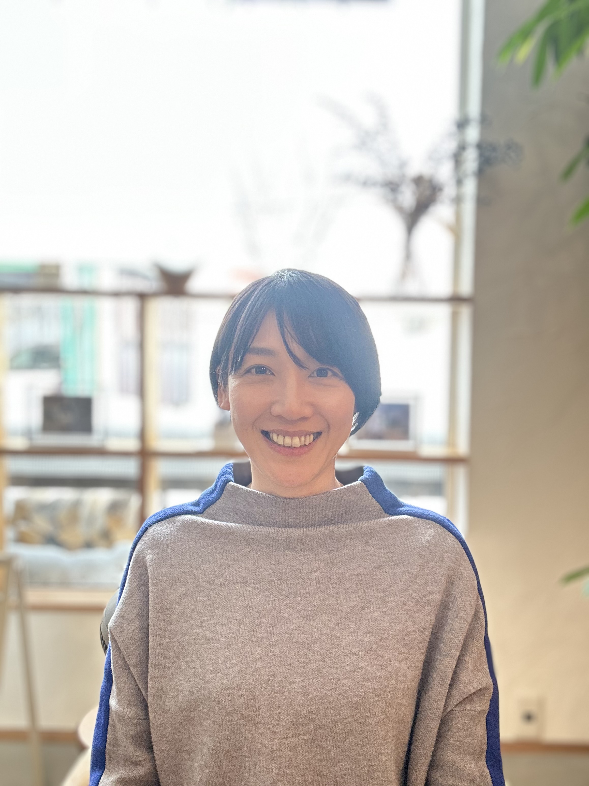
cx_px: 294
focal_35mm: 30
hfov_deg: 46.8
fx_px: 681
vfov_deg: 60.0
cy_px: 393
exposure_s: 1/89
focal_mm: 2.69
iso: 80
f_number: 1.9
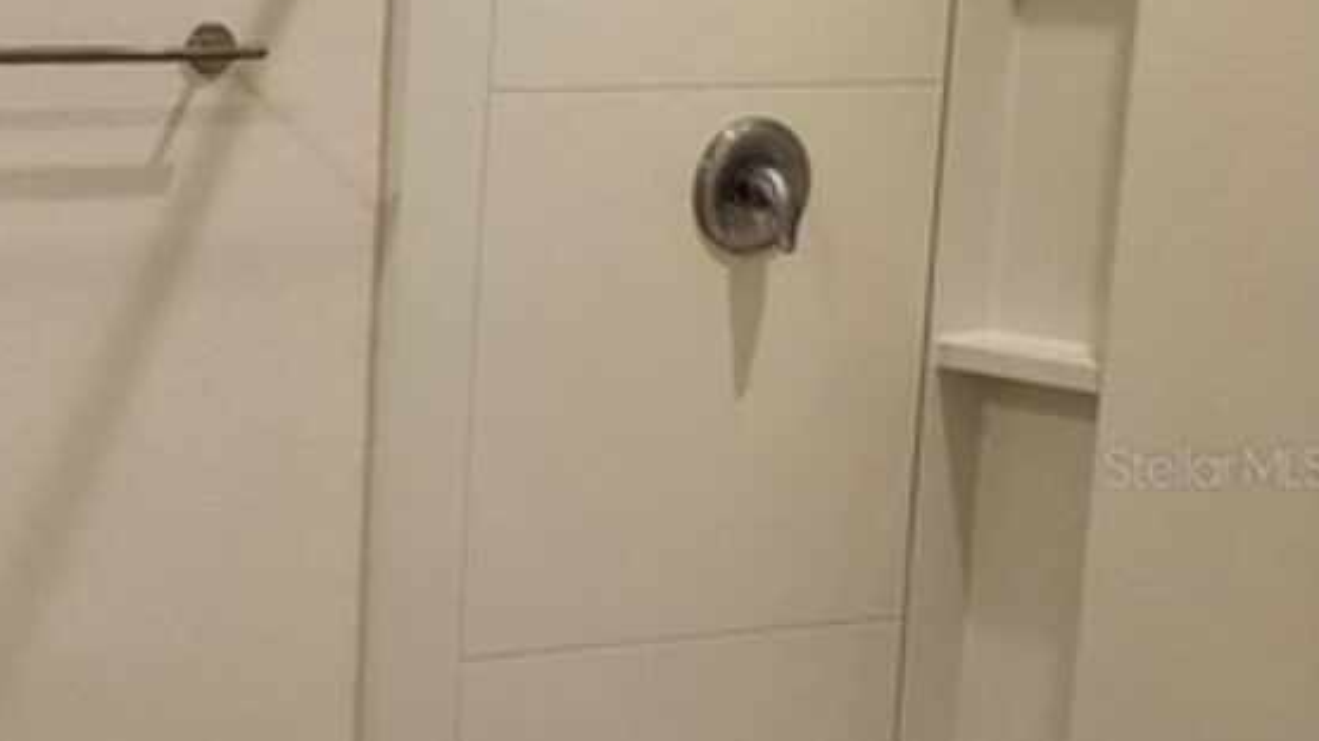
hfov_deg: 25.3
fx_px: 2693
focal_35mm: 77
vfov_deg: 15.7
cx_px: -178
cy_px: 466
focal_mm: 6.4
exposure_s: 1/120
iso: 125
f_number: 1.8
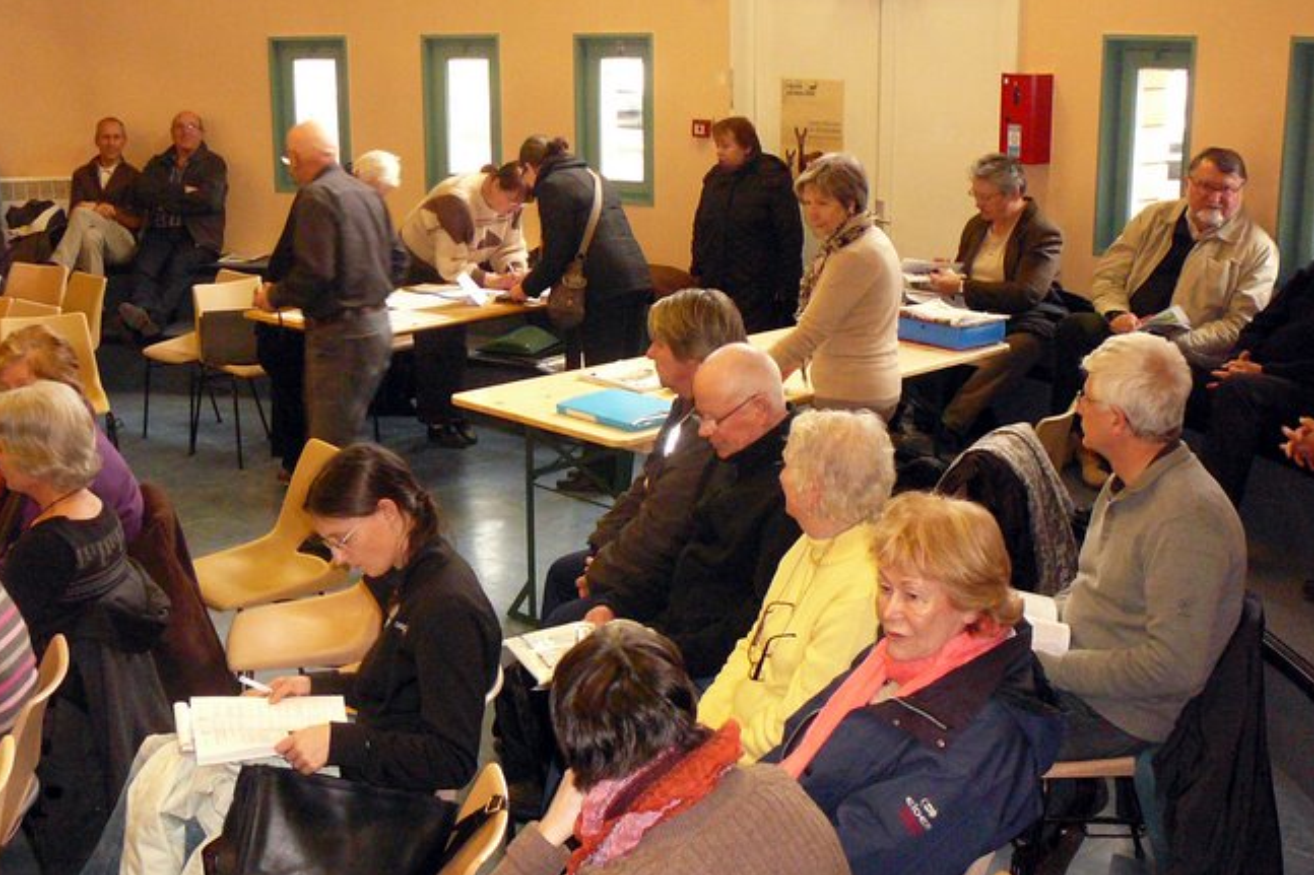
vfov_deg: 29.8
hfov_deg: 43.5
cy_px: 428
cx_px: 573
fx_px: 1642
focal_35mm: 45
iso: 400
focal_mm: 5.2
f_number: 2.8
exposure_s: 1/30
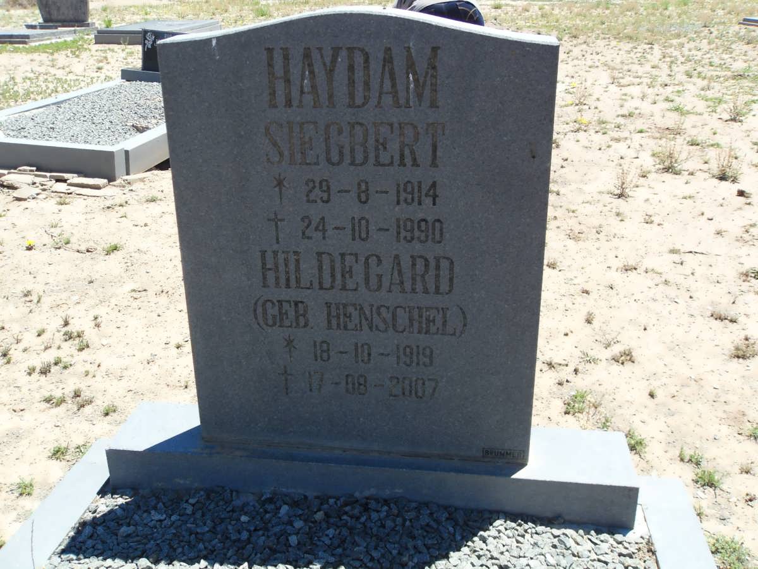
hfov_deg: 52.6
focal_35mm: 35
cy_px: 284
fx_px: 766
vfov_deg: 40.7
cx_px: 379
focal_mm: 6.3
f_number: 8.2
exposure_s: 1/90
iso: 80
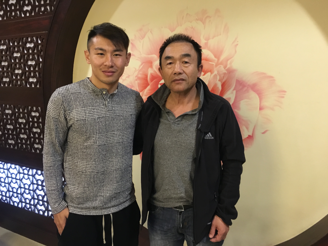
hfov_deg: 61.7
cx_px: 164
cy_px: 123
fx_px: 275
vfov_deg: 48.2
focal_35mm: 29
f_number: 2.2
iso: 400
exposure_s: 1/17
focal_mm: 4.15
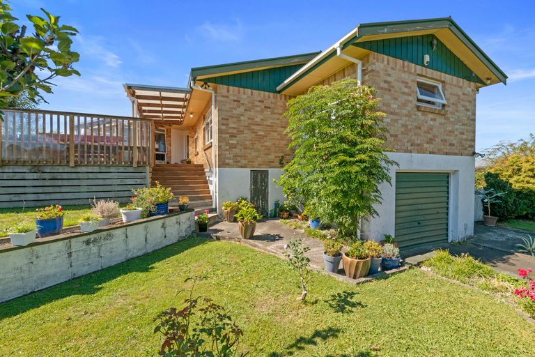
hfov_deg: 100.4
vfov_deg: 77.3
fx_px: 223
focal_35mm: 15
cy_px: 178
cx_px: 268
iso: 200
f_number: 9
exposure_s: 1/320
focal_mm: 15
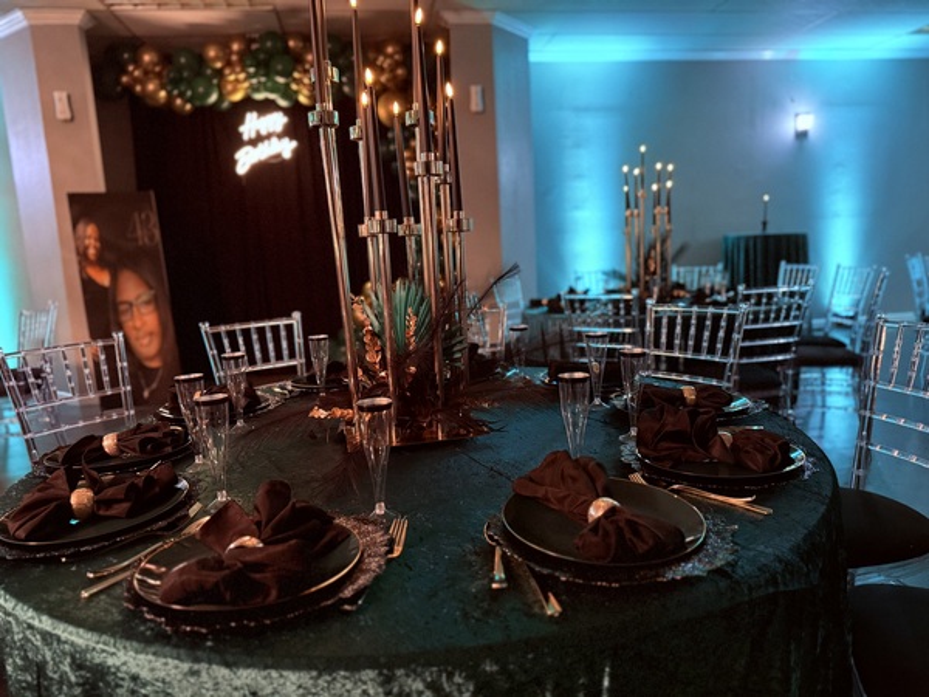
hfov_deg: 71.6
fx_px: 644
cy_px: 348
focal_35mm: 24
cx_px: 464
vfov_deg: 56.8
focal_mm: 6.76
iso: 1000
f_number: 1.78
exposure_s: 1/30
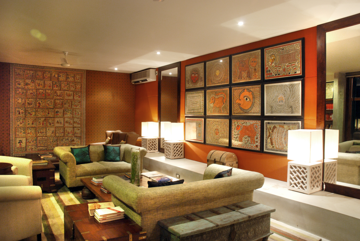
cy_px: 120
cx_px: 180
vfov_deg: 48.0
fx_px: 270
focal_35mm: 27
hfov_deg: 67.3
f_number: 8
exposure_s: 1.5
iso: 250
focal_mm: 18
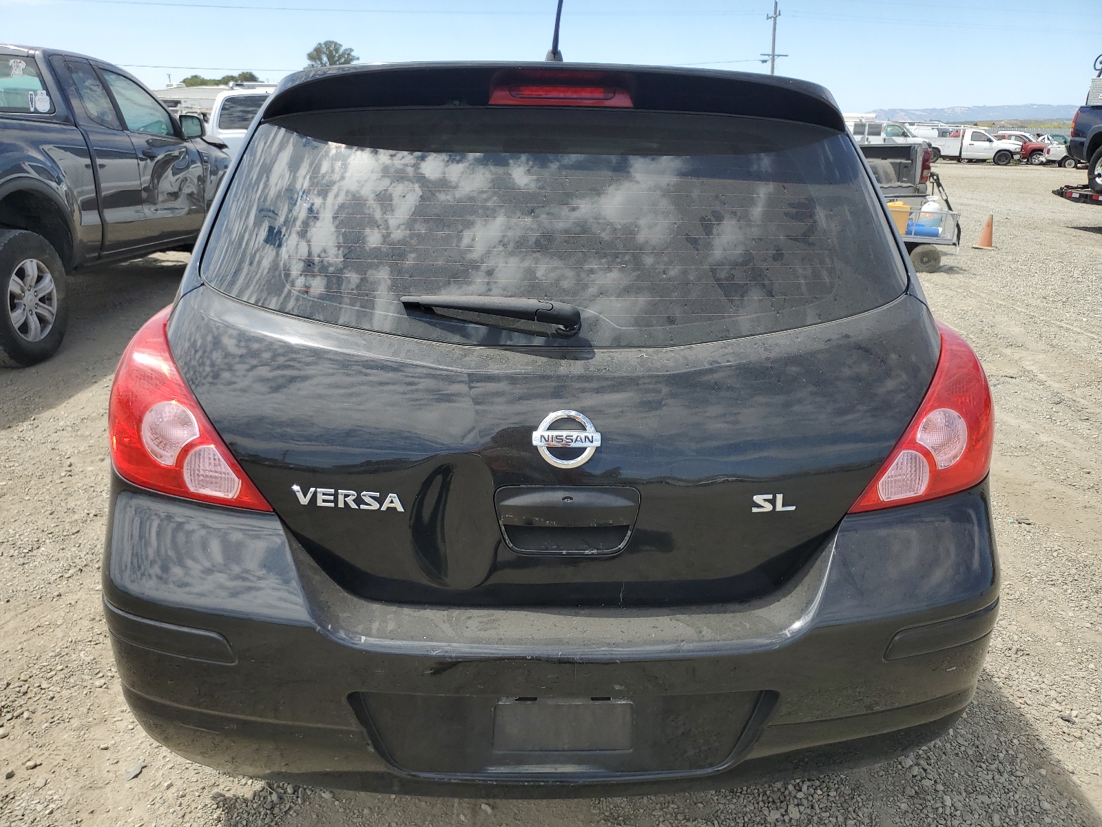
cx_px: 551
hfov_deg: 67.3
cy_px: 414
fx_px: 828
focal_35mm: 26
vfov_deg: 53.1
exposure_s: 1/2000
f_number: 1.5
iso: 50
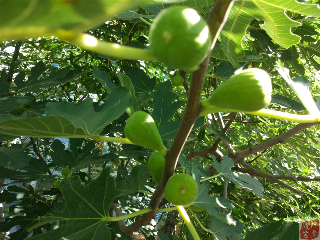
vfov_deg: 49.7
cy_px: 120
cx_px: 160
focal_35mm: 28
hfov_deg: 63.4
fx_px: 259
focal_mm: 4.26
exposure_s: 1/156
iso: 100
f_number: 2
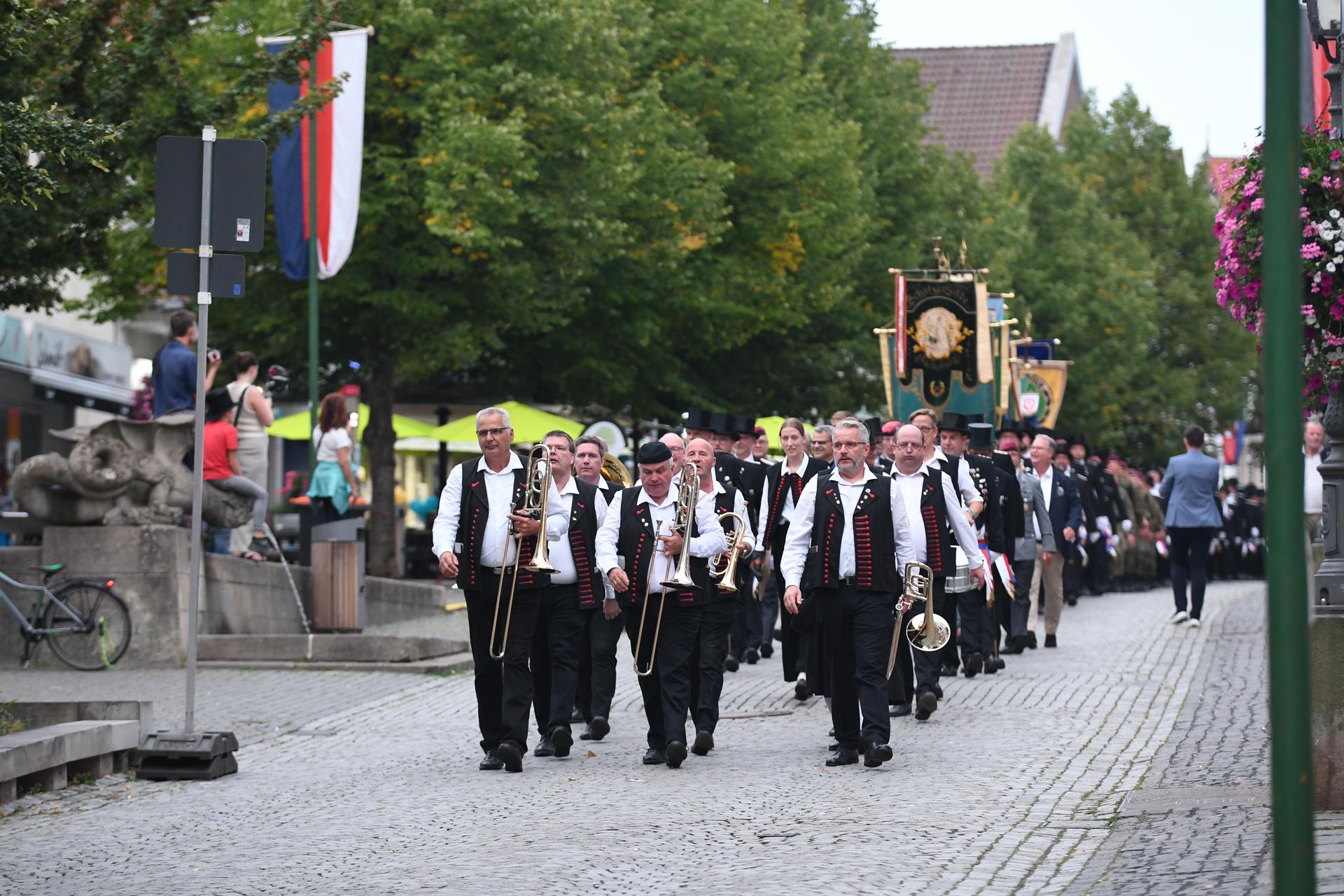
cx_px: 672
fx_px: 5600
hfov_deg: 13.7
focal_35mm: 150
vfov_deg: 9.1
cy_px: 448
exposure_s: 1/200
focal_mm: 100
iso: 1000
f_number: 2.2
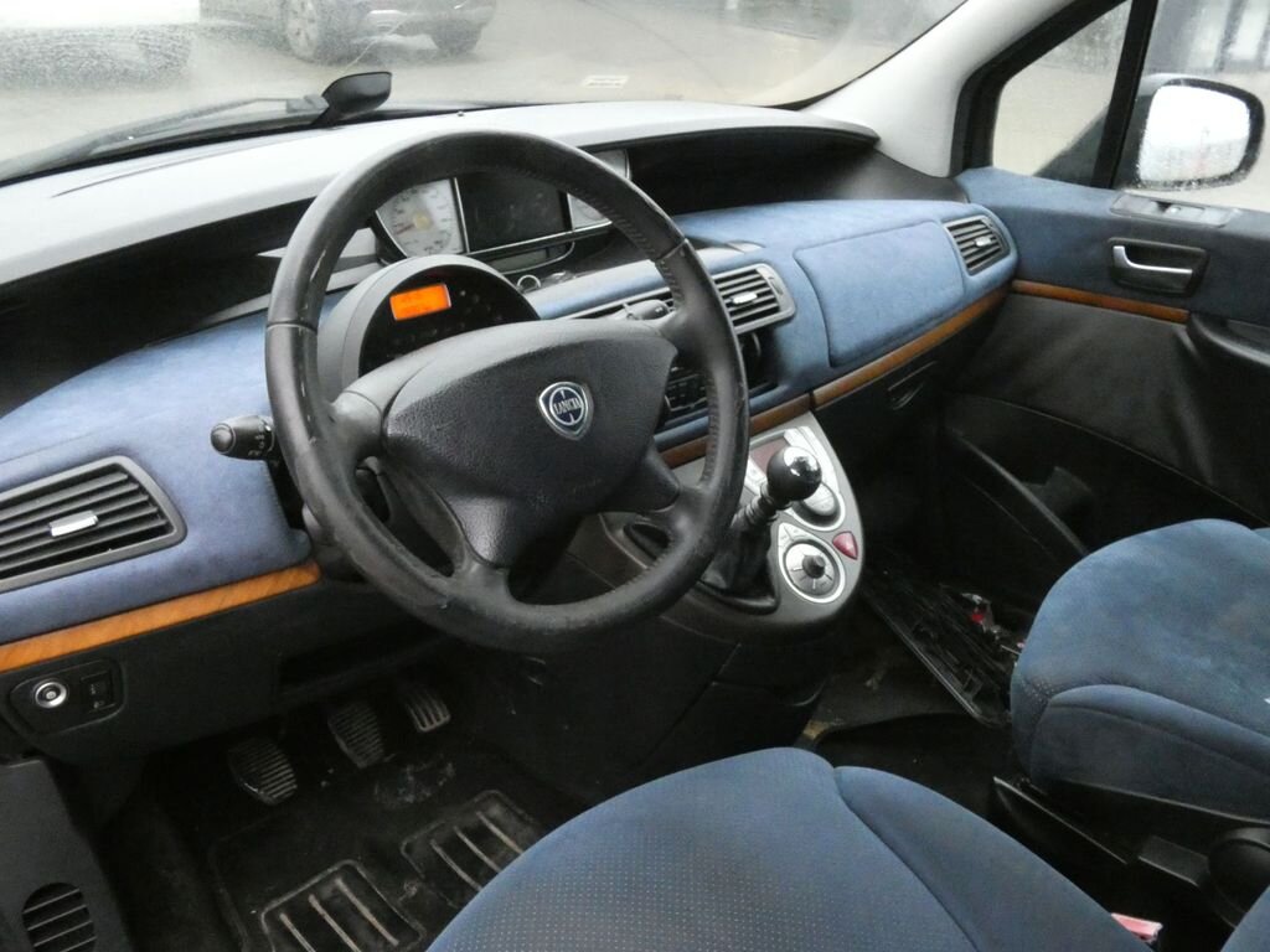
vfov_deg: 45.4
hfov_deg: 58.4
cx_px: 635
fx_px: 1137
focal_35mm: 31
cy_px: 476
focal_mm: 5.5
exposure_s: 1/40
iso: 1600
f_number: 5.6
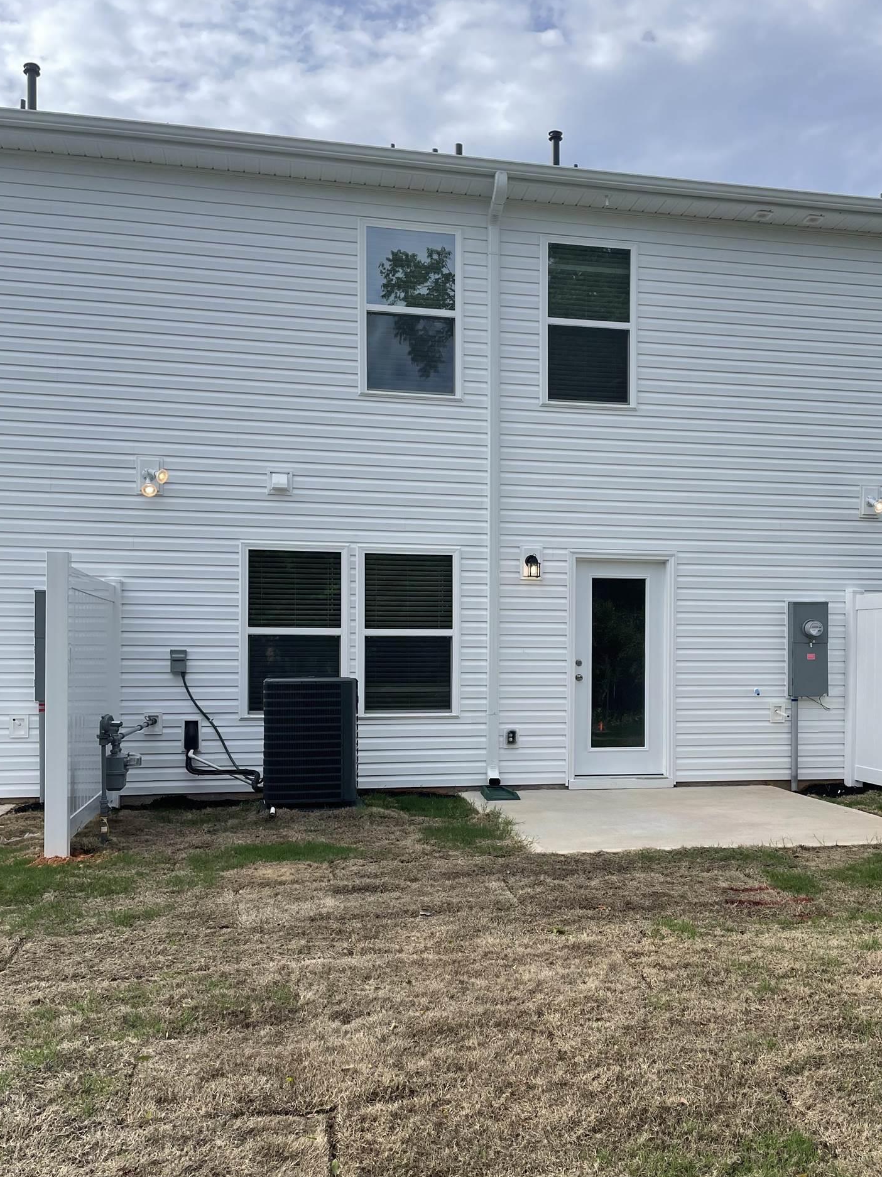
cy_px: 668
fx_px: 1087
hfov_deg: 43.9
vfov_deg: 56.6
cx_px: 526
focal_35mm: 32
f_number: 1.6
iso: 32
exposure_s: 1/2092
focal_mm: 4.2
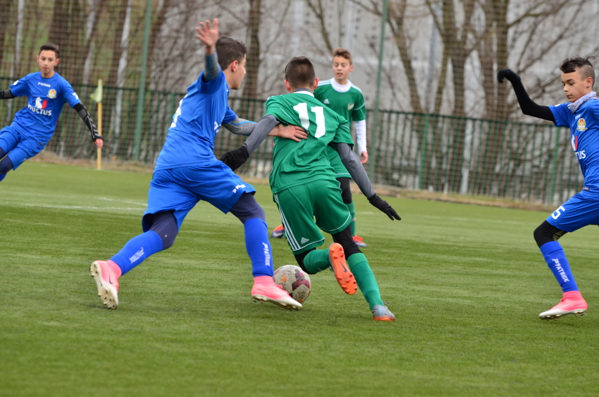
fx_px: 4857
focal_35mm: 292
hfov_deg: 7.1
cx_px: 300
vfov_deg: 4.7
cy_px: 198
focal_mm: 195
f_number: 5.6
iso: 800
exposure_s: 1/640
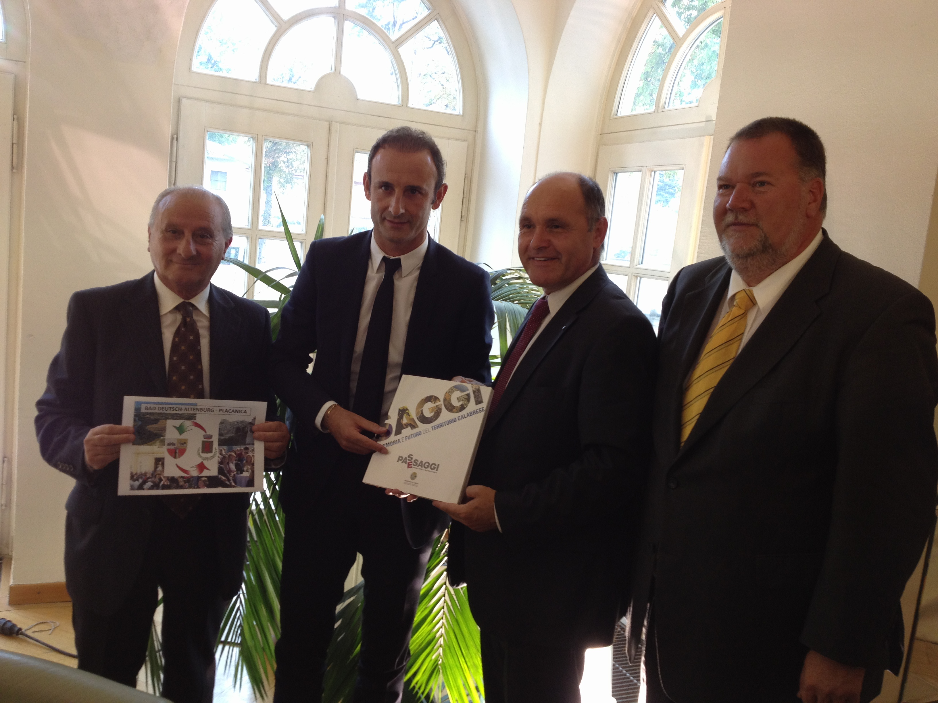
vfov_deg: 40.7
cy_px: 352
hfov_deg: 52.6
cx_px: 469
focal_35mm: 35
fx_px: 948
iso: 80
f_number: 2.4
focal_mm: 4.28
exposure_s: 1/60
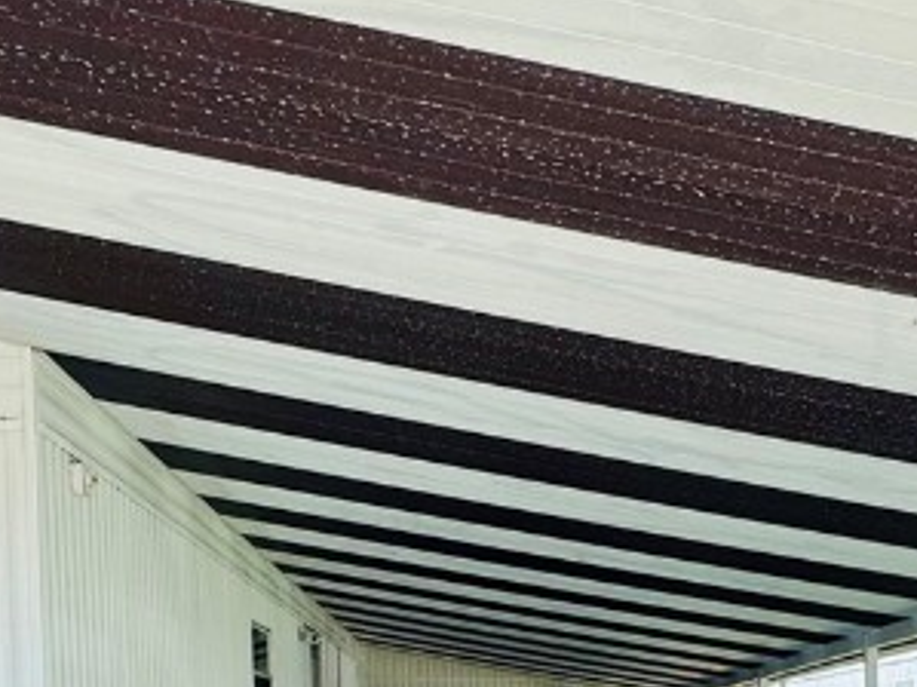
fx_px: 1271
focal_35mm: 48
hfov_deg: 39.4
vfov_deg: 26.9
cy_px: 816
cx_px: 564
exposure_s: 1/304
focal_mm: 2.22
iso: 40
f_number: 2.2
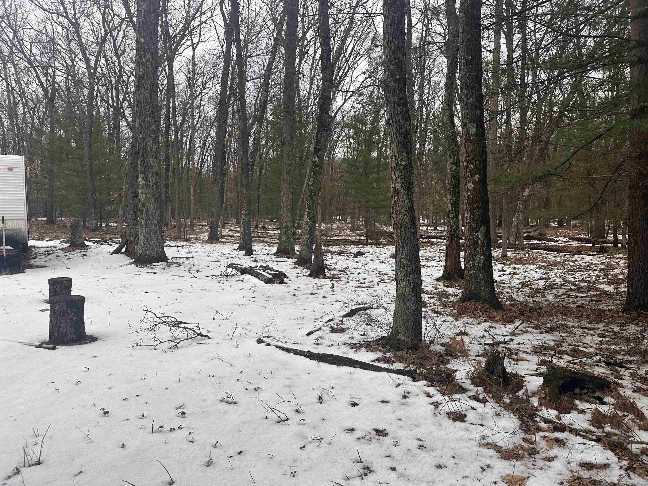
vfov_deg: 56.8
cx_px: 324
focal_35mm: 24
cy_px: 243
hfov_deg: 71.6
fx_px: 449
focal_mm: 6.86
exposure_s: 1/2070
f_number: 1.78
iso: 80
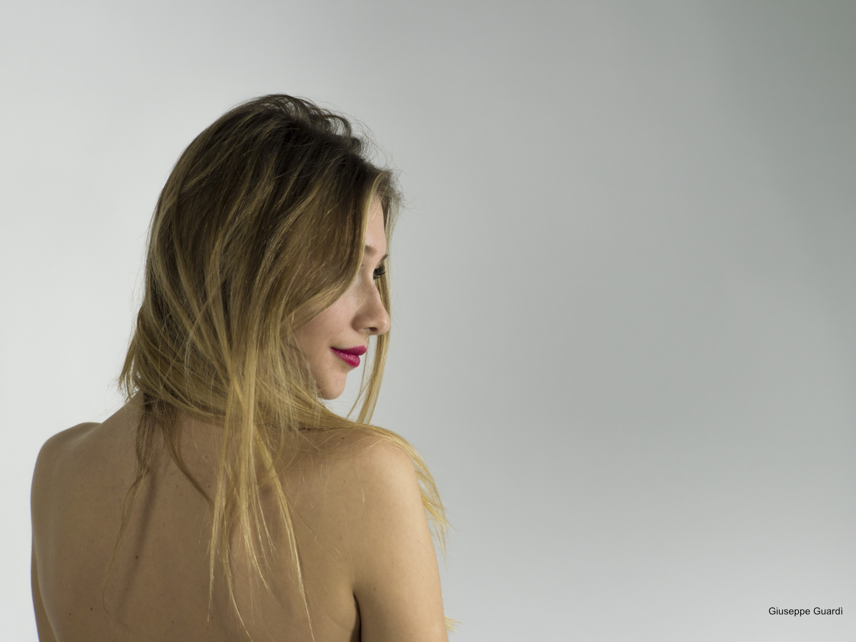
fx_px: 2819
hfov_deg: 17.3
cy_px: 321
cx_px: 474
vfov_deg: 13.0
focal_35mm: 114
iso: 250
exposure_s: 1/125
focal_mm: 105
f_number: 5.6
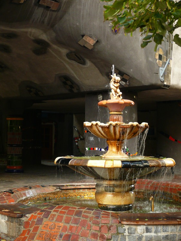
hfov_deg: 22.9
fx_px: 446
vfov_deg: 30.3
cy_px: 120
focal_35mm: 64
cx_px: 90
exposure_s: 1/30
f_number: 3.2
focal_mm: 13.6
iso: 200
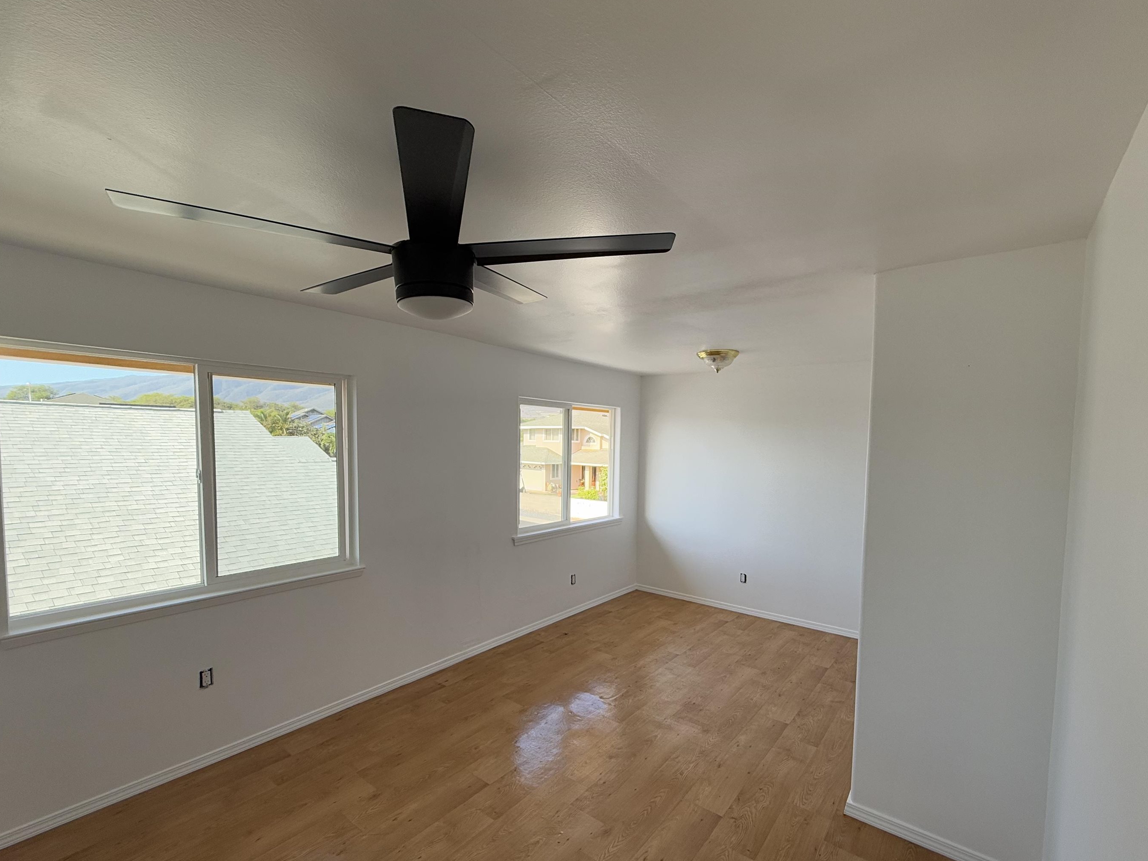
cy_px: 473
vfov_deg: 77.9
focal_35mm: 16
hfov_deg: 94.4
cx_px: 597
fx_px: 531
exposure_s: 1/293
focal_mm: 2.22
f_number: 2.2
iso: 64
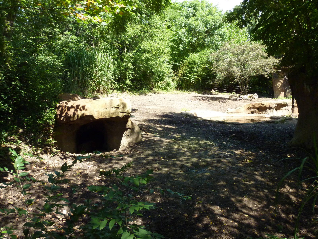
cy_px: 120
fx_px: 340
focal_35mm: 37
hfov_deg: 50.1
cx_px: 159
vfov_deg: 38.7
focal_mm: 6.1
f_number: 3.6
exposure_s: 1/500
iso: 320
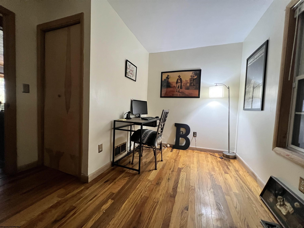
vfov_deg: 89.9
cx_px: 152
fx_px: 114
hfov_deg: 106.2
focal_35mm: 13
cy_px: 114
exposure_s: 1/60
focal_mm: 1.57
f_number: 1.8
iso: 640
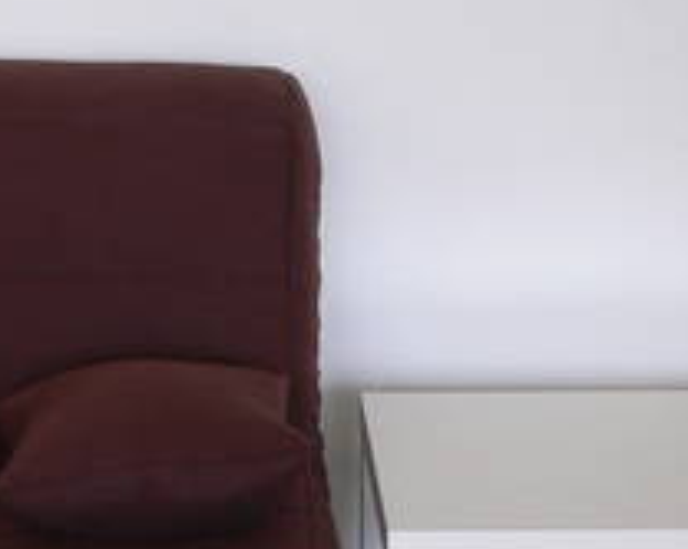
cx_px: 208
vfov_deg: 11.6
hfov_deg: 14.8
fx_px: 2645
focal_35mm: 130
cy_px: -79
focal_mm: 5.8
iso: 100
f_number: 2.8
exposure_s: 1/80
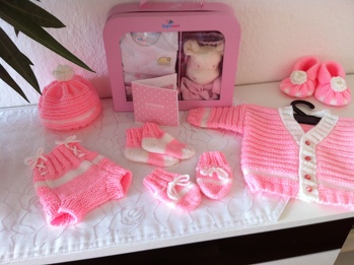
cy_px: 132
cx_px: 177
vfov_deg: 40.6
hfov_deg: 52.7
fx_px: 358
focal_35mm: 35
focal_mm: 3.85
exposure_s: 1/15
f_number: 2.8
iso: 80
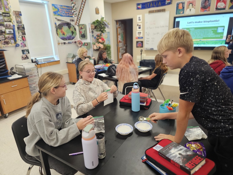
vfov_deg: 58.9
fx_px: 155
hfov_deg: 73.9
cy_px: 88
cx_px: 116
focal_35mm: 23
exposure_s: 1/138
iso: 400
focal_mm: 6.3
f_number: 1.7
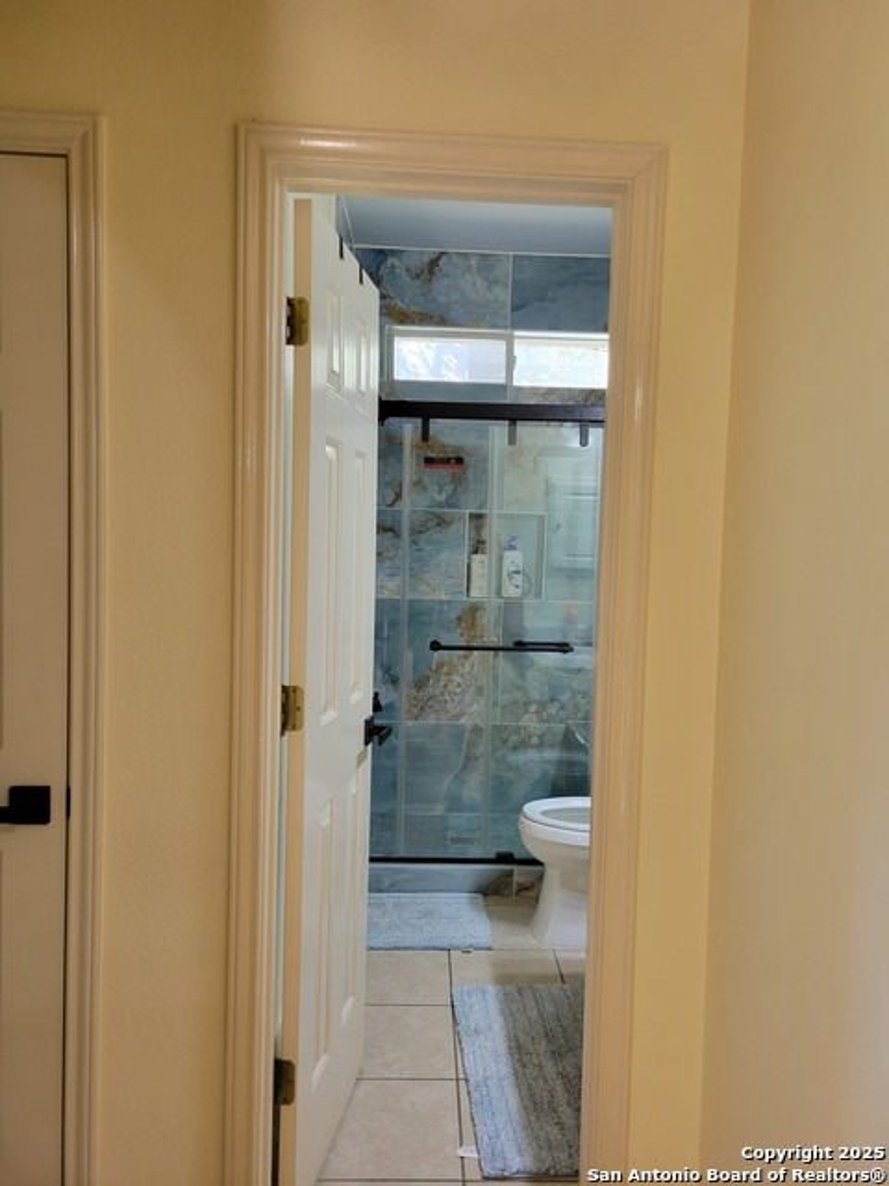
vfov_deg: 67.3
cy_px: 593
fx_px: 890
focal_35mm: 26
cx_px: 444
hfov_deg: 53.1
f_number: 1.8
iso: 200
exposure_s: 1/40
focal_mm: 5.4
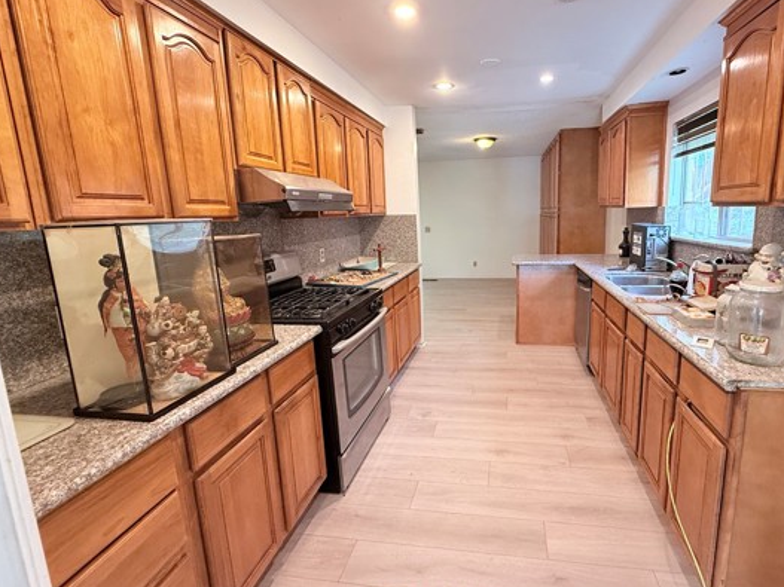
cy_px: 270
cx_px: 455
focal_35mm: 17
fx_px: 385
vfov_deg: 74.6
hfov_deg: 90.3
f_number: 2.2
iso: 320
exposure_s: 1/60
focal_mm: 2.22
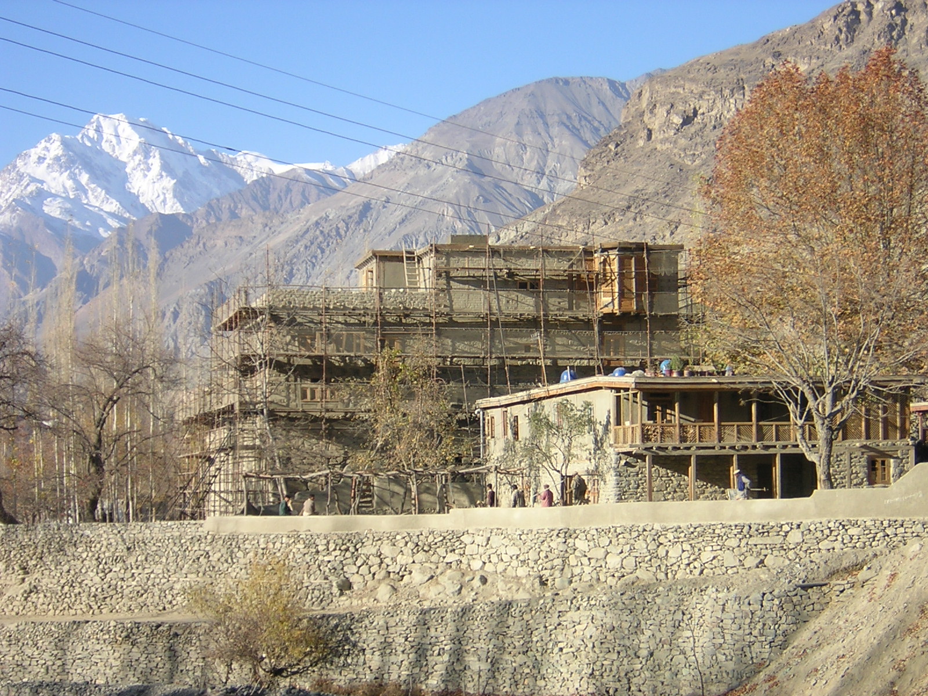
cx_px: 464
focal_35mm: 77
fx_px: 2064
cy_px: 348
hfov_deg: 25.3
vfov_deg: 19.1
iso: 100
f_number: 3.9
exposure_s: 1/371
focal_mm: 10.1
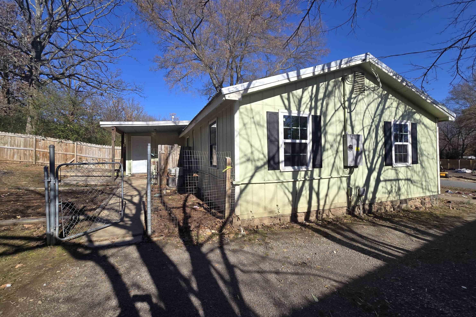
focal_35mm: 14
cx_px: 234
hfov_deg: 104.2
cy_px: 154
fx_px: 185
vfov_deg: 81.2
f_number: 2.2
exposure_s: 1/1794
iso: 50
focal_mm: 2.2
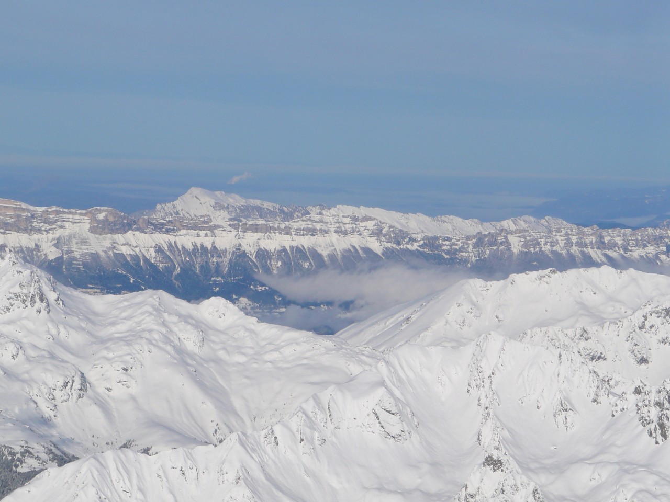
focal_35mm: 137
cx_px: 335
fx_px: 2652
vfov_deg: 10.8
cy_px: 251
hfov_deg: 14.4
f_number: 6.3
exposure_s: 1/800
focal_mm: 20.4
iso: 80
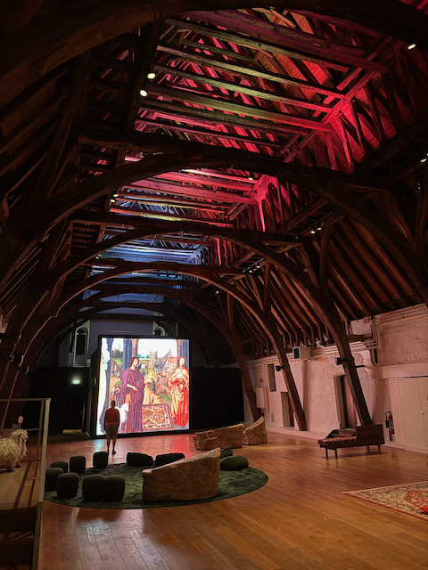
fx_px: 396
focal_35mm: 24
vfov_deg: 71.6
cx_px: 214
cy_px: 285
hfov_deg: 56.8
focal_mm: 6.76
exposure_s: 1/9
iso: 1000
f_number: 1.78
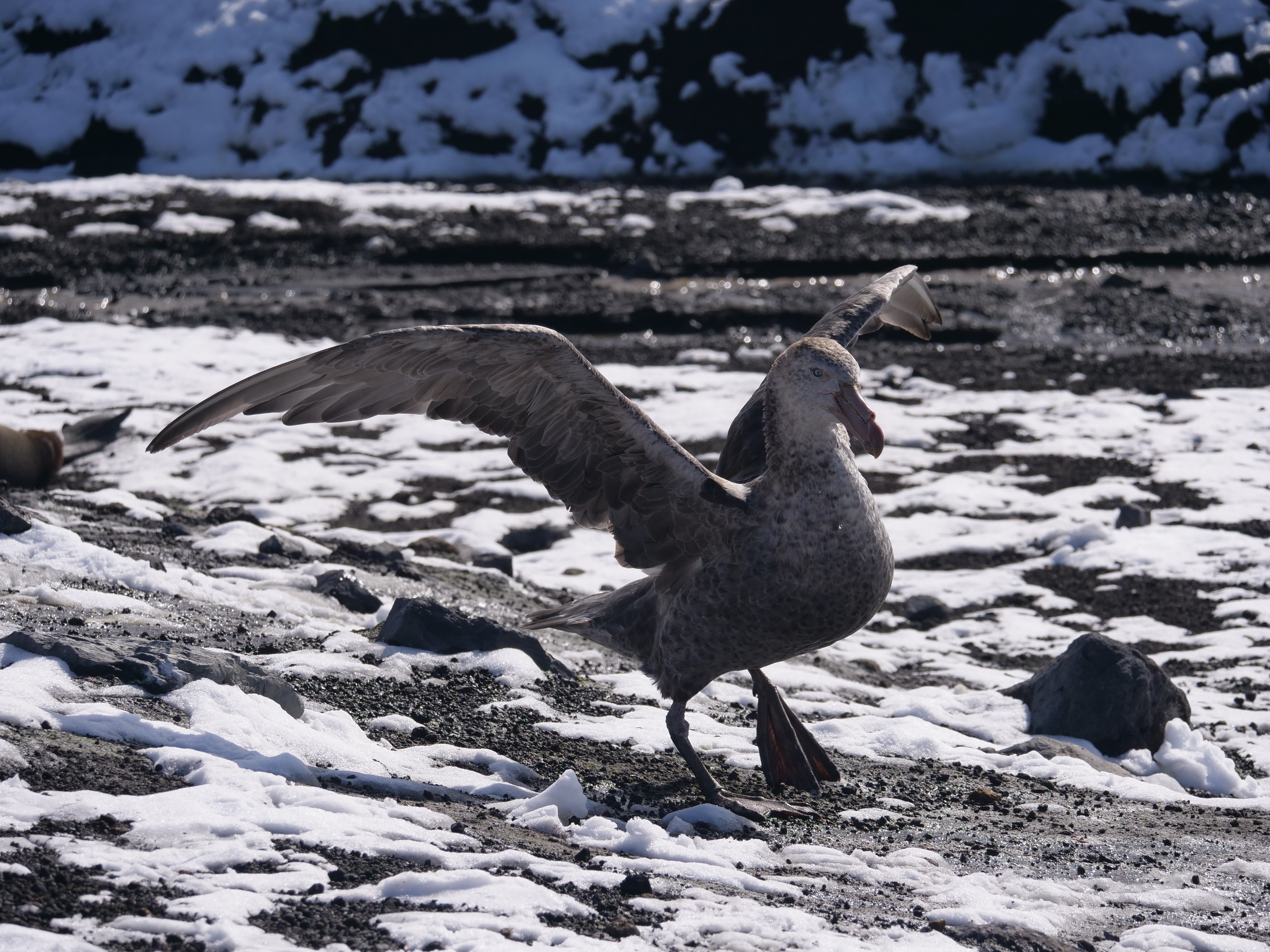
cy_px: 476
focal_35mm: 240
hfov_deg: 8.2
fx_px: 8805
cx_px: 635
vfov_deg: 6.2
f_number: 7.1
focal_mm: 120
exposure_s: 1/1300
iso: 200
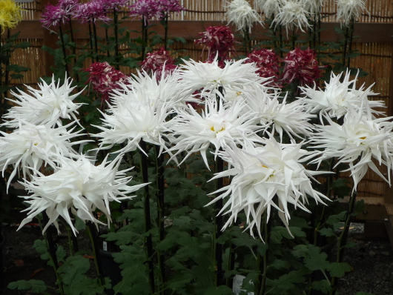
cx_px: 196
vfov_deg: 23.3
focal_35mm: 63
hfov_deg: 30.7
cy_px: 148
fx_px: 716
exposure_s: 1/125
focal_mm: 9.3
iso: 100
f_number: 4.3
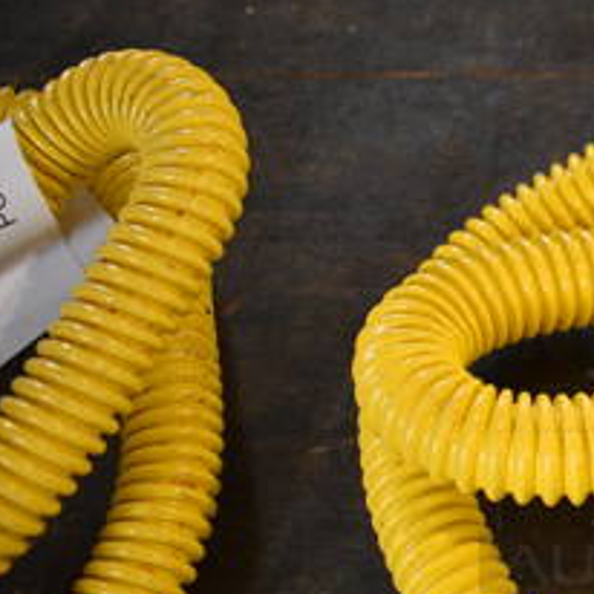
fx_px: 1320
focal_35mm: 68
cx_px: 802
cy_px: 441
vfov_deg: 25.1
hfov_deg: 22.3
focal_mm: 18
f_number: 3.5
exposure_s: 1/125
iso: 1100
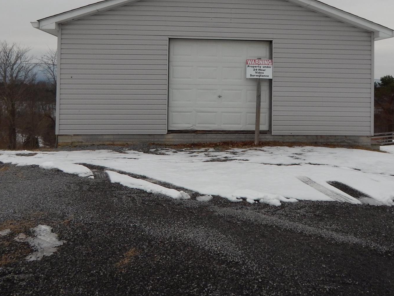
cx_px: 208
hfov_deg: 52.6
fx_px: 398
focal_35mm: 35
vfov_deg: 39.6
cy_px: 73
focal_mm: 4
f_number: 3
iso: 125
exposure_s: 1/500
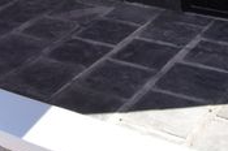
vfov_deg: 13.2
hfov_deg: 24.8
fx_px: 512
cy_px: -197
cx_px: 51
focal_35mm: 81
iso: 200
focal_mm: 10
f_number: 7.1
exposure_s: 1/250
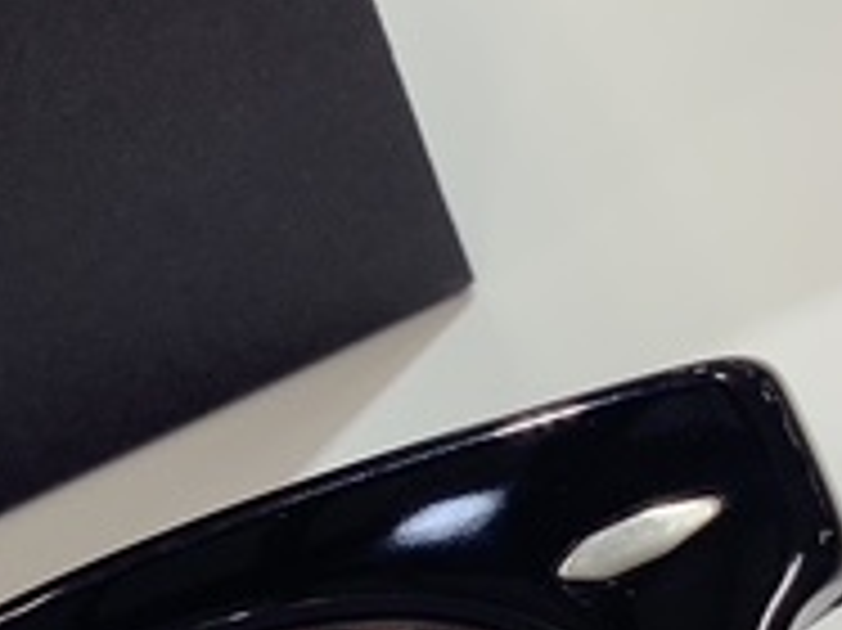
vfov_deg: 13.5
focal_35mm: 106
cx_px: -9
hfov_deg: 18.1
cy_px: 806
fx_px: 2577
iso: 32
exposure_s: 1/100
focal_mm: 3.3
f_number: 2.4
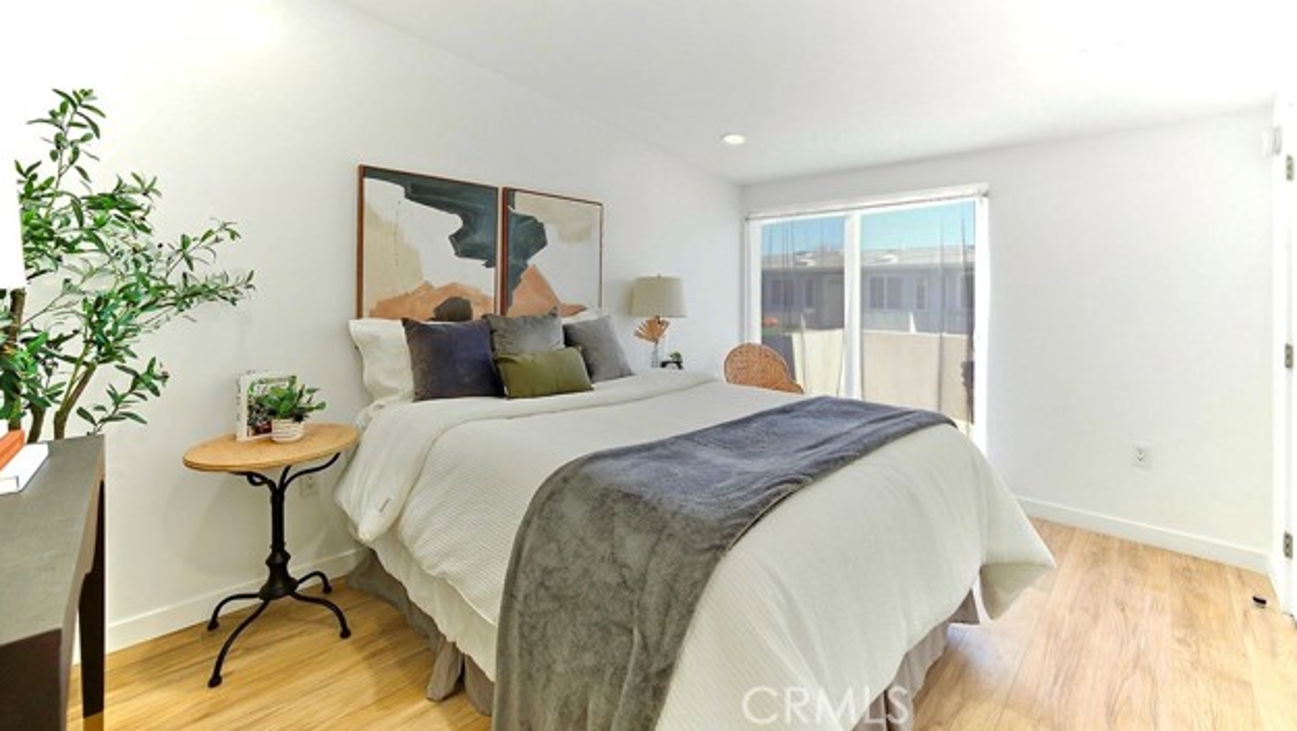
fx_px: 516
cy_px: 294
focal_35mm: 15
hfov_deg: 103.0
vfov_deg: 69.9
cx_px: 647
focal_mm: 14
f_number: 5.6
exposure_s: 1/2500
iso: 1000
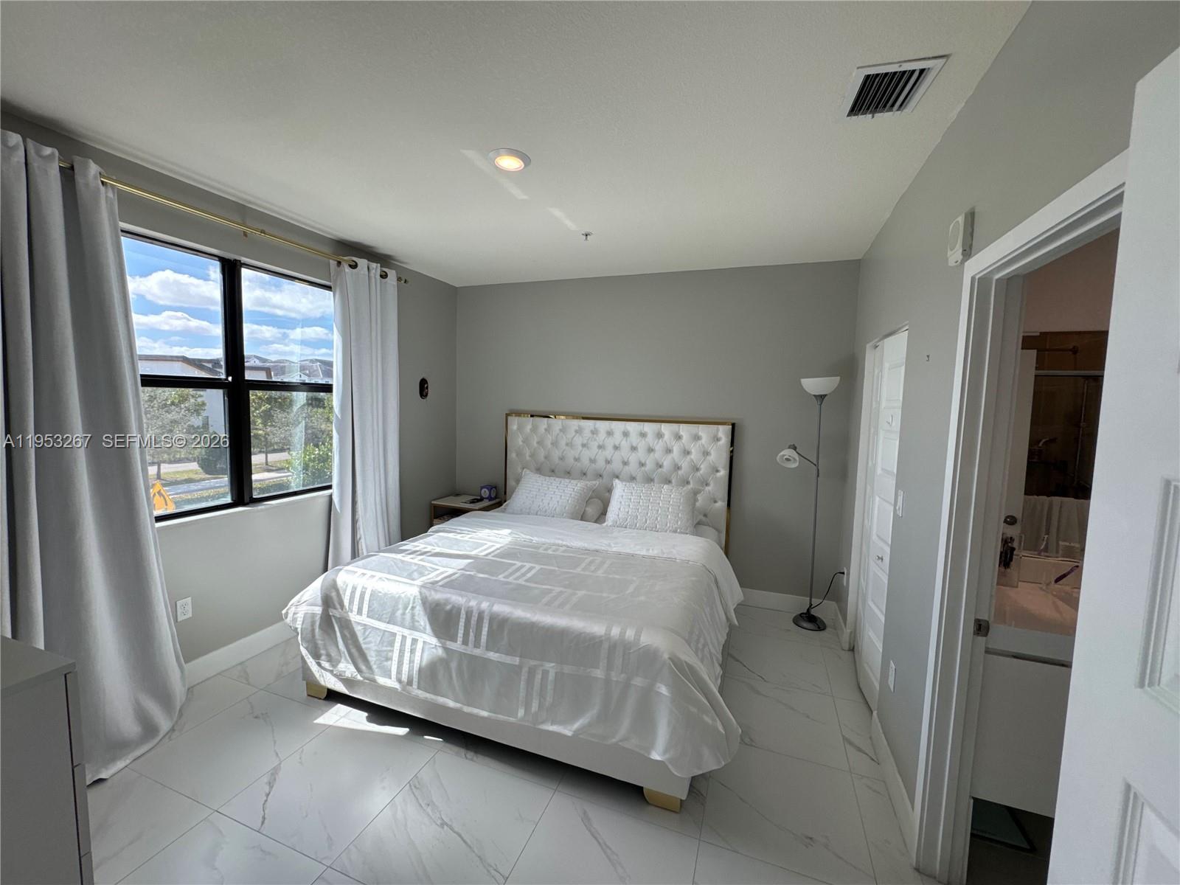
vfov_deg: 85.7
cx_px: 590
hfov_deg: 102.1
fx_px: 477
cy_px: 442
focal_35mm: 14
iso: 40
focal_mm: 2.22
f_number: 2.2
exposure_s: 1/346
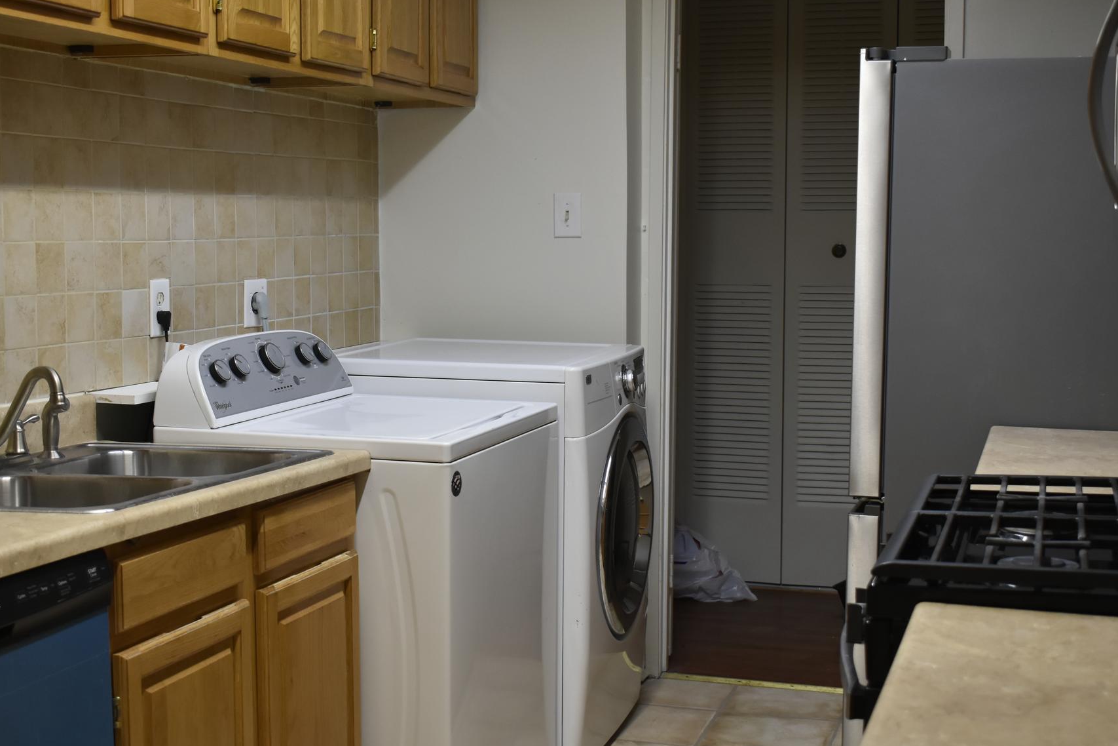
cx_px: 543
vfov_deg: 25.1
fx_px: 1677
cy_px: 367
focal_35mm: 54
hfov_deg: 36.9
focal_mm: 30
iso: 800
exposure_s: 1/100
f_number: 5
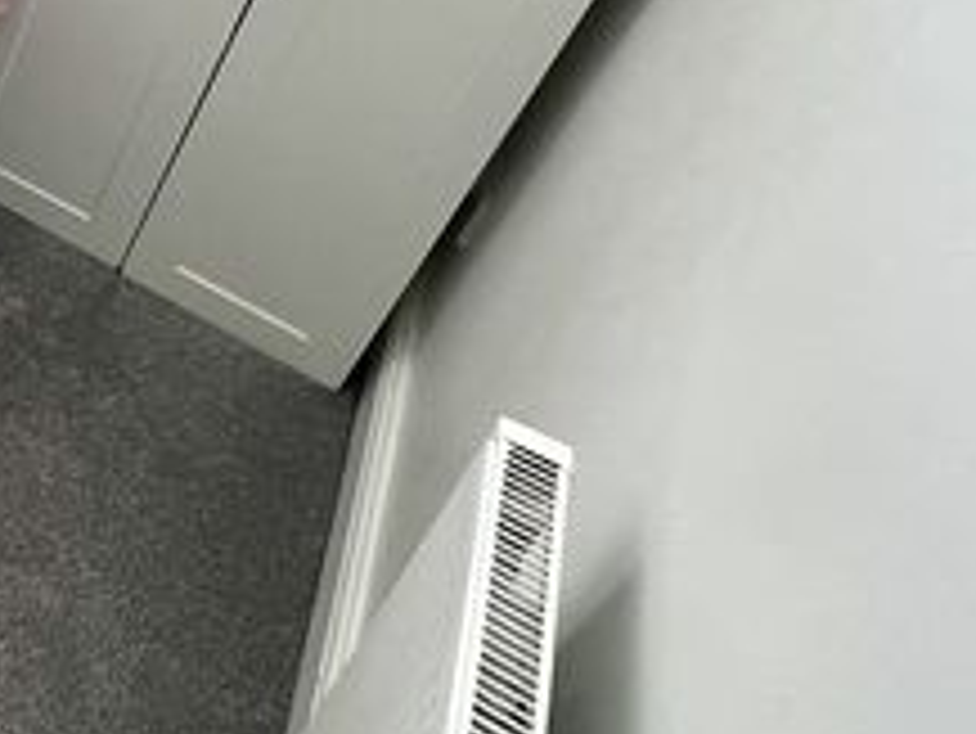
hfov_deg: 27.9
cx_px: -463
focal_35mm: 48
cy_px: -194
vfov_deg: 26.3
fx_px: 1354
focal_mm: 1.57
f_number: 1.8
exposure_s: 1/99
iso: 40
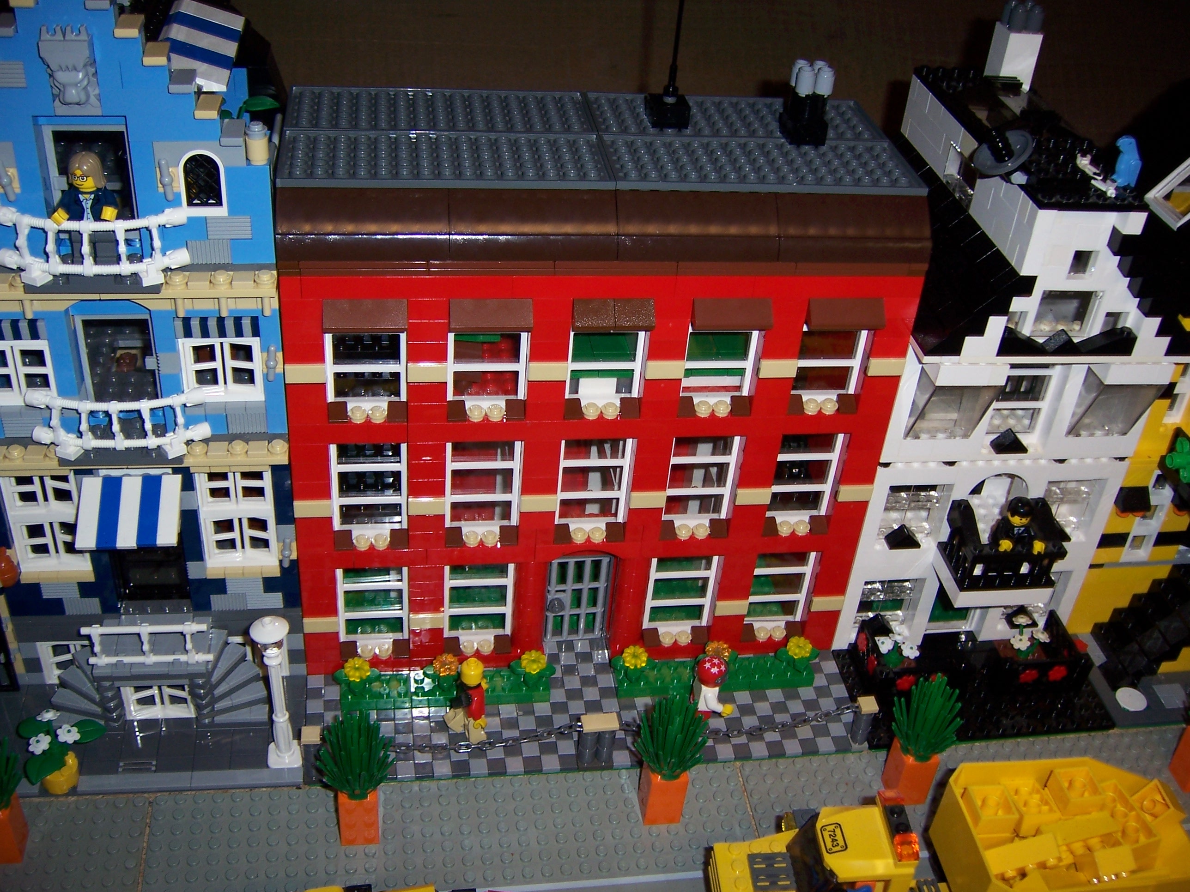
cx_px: 595
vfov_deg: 39.7
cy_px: 446
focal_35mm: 36
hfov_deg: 51.4
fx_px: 1238
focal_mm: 6.2
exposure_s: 1/60
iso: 80
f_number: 2.8
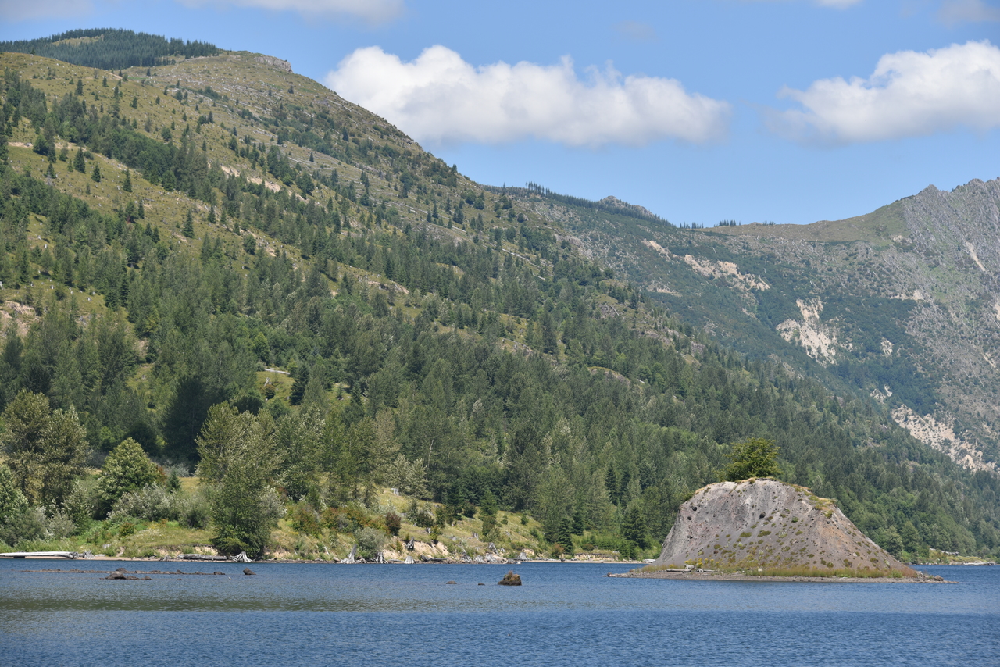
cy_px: 334
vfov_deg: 12.2
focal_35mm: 112
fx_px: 3112
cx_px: 500
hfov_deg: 18.3
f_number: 8
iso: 100
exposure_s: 1/250
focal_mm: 112
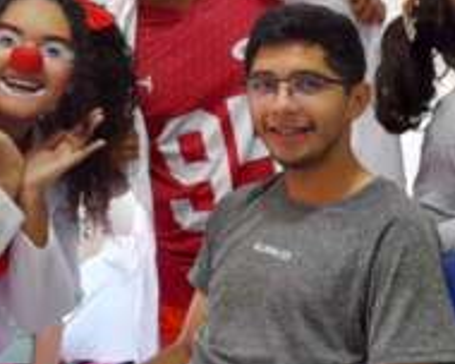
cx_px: 295
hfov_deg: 24.7
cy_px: 136
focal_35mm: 77
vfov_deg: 19.9
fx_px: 1037
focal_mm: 4.6
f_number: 2
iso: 250
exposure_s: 1/60
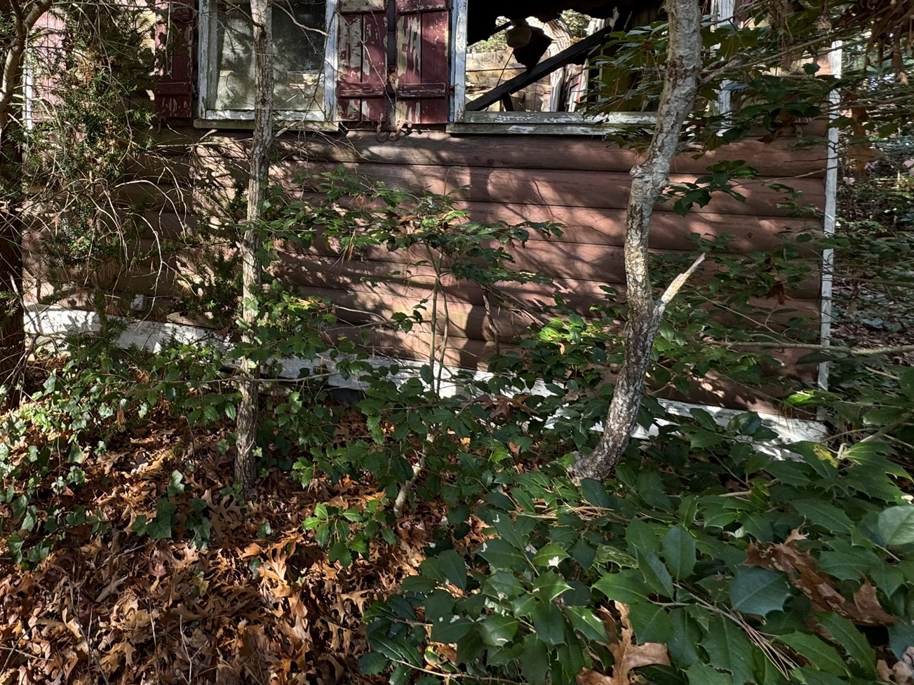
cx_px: 227
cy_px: 172
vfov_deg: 58.0
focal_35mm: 22
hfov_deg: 71.1
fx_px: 581
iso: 50
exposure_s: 1/99
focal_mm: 2.22
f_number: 2.2
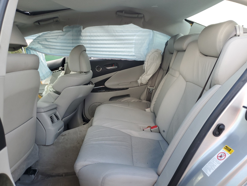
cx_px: 124
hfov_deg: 67.3
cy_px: 93
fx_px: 186
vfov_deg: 53.1
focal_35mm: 26
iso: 50
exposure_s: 1/204
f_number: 1.5
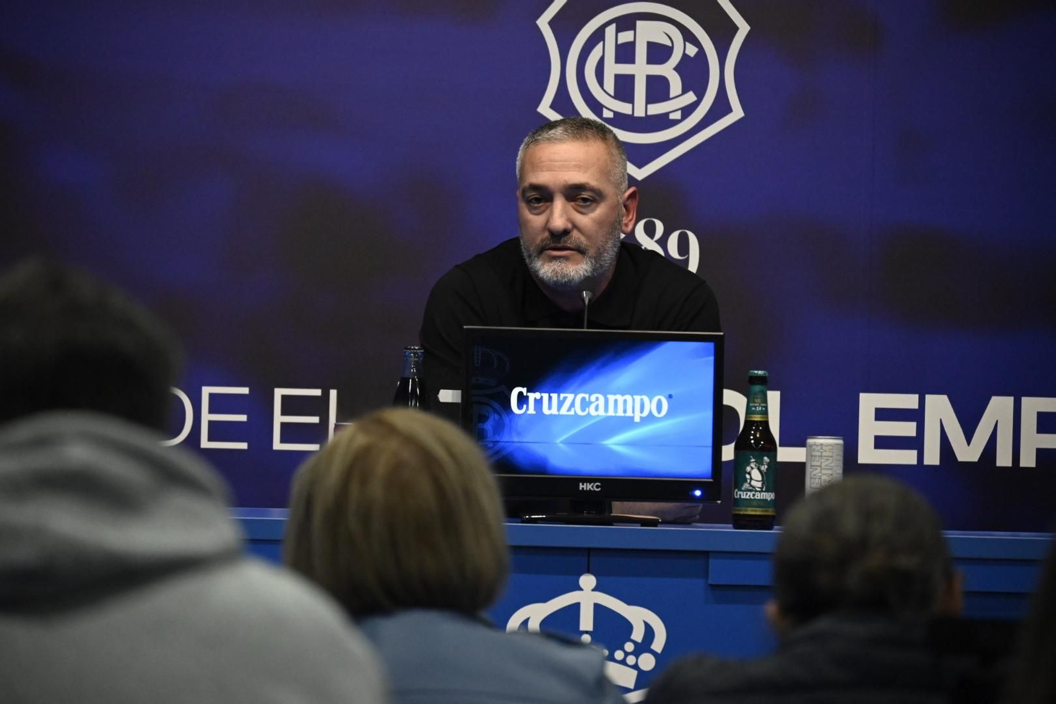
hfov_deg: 8.9
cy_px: 352
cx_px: 528
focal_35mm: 232
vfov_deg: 5.9
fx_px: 6820
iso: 4000
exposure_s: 1/200
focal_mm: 155
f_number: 5.6
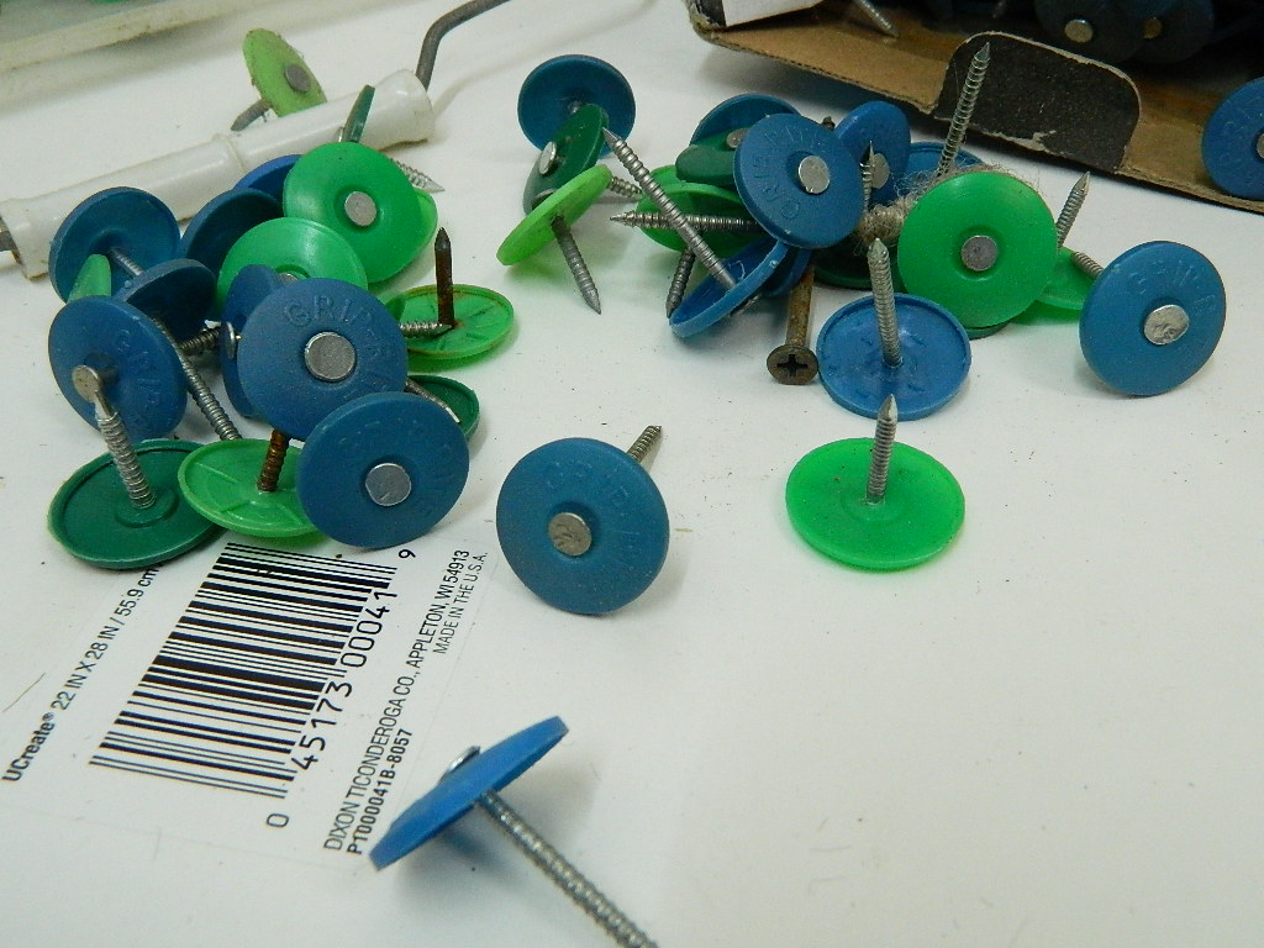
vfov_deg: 45.4
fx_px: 1132
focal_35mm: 31
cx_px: 632
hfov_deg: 58.4
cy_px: 474
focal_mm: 5.6
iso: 400
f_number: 3.2
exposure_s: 1/100
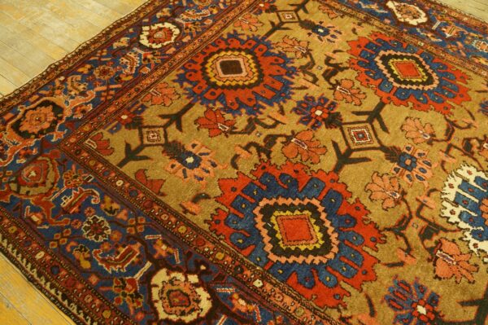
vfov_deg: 47.9
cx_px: 244
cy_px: 162
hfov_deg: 67.4
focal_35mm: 27
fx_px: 366
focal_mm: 18
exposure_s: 1/60
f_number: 4
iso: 1600
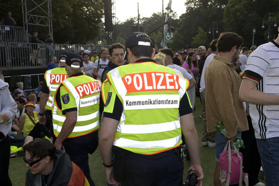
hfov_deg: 50.7
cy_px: 93
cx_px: 140
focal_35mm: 38
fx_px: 294
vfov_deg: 35.0
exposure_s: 1/160
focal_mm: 38
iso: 1000
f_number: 18
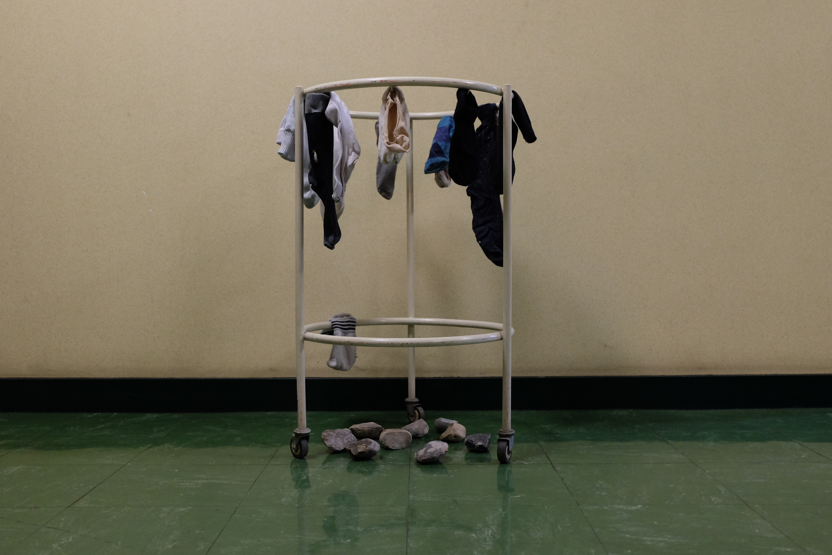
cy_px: 278
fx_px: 832
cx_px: 416
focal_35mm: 36
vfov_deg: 36.9
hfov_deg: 53.1
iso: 1600
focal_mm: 24.3
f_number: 4.2
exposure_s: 1/30
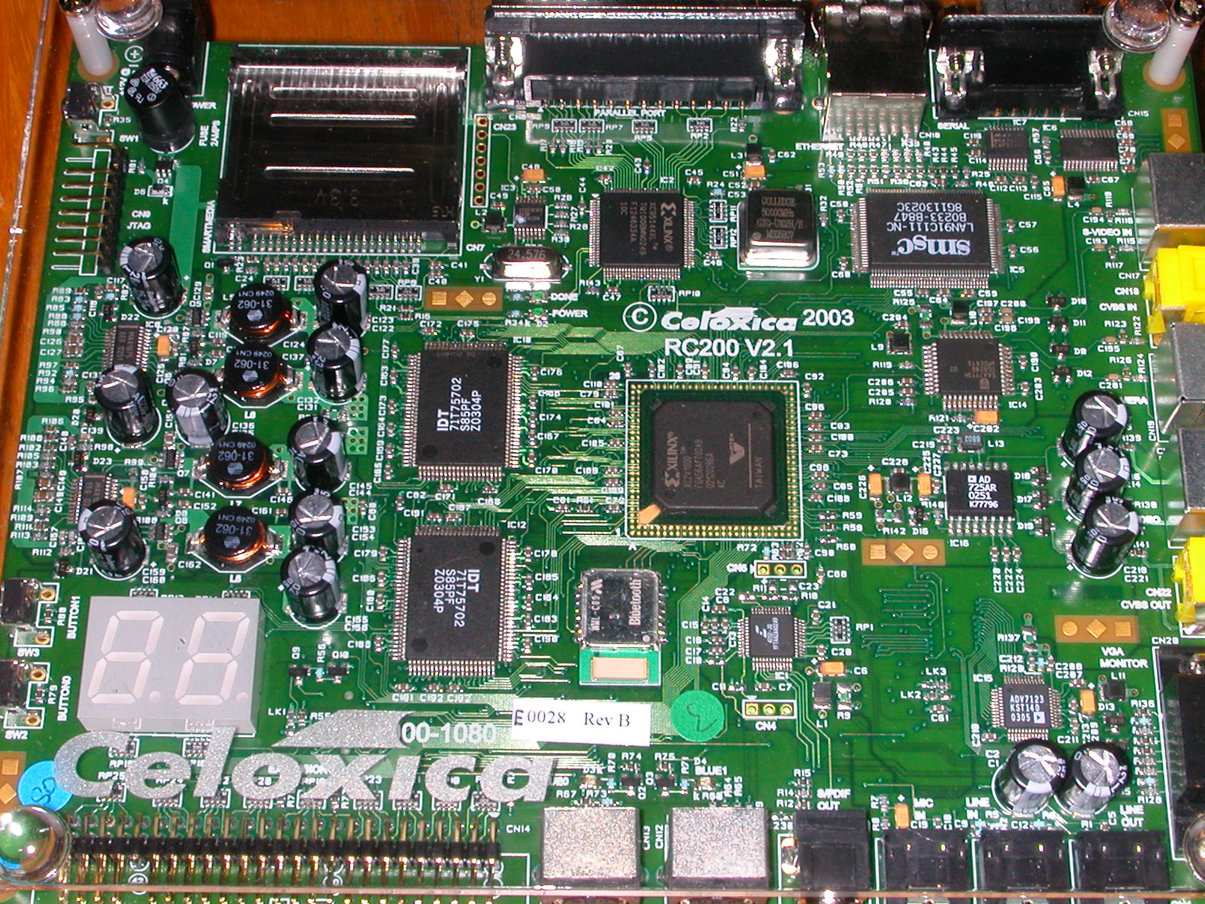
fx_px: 2228
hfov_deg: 30.3
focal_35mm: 64
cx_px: 602
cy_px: 452
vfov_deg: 22.9
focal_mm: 9.7
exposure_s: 1/59.9
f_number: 5.9
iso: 100
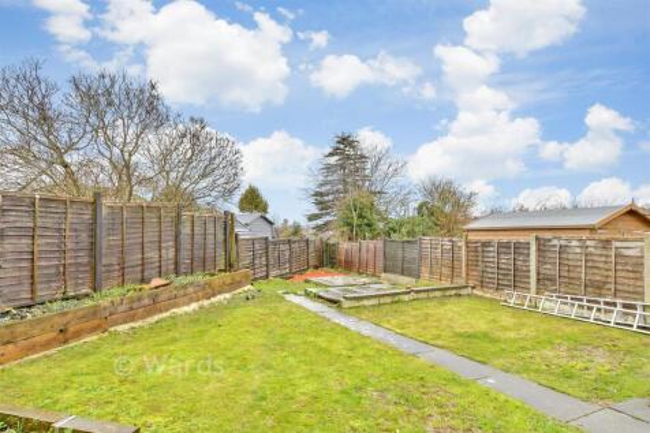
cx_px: 325
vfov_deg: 77.3
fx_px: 271
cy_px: 216
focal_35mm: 15
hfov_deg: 100.4
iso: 160
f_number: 8
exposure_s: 1/15
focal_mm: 10
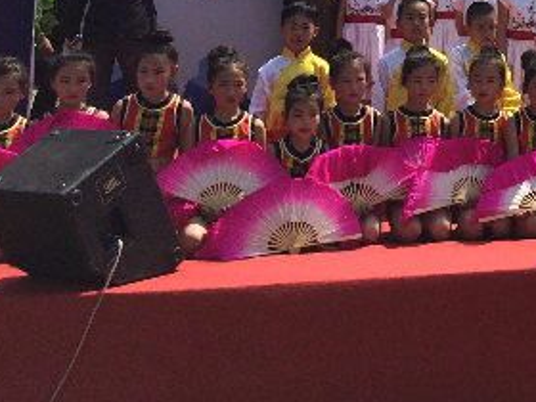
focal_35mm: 83
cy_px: -157
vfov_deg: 16.5
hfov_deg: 21.5
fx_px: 1285
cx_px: 678
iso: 32
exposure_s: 1/3425
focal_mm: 4.15
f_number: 2.2
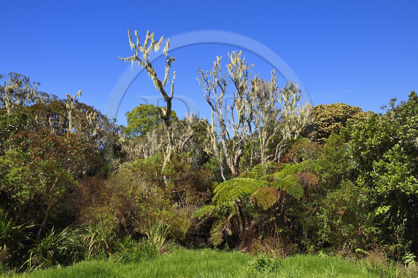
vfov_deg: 33.4
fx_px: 464
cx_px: 209
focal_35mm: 40
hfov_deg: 48.5
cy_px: 139
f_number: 13
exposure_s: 1/250
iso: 200
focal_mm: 40
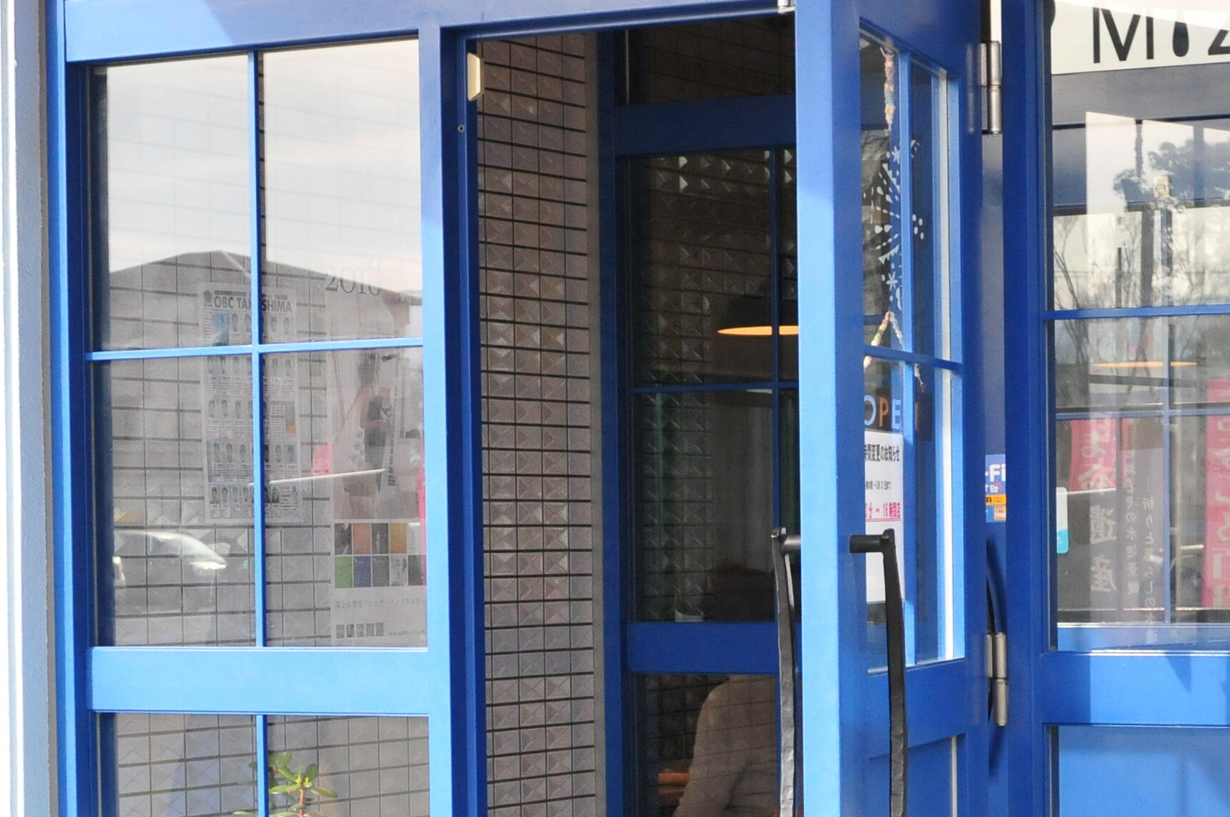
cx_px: 710
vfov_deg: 13.0
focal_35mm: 105
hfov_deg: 19.5
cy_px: 645
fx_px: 3583
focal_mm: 28
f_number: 5
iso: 1000
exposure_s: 1/1250
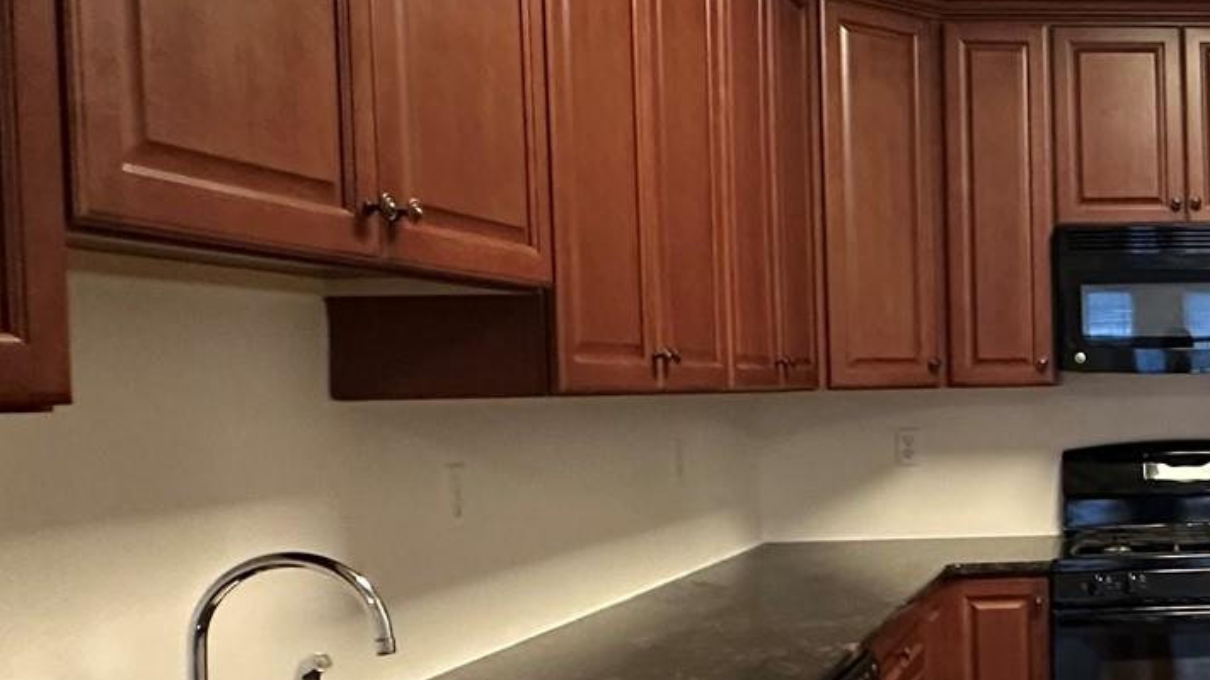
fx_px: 1411
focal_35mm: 44
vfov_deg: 27.0
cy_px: 433
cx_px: 1309
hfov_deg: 38.8
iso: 500
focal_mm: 2.22
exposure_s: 1/60
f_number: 2.2
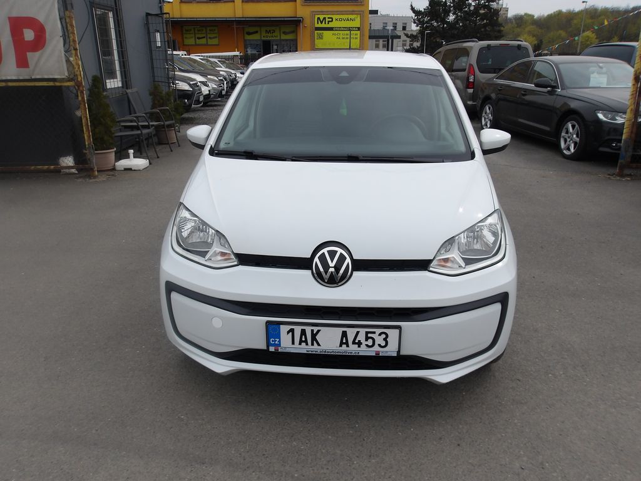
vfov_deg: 51.4
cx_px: 320
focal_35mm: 27
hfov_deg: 65.3
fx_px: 500
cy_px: 240
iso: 100
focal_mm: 4.9
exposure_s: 1/137
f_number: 10.4
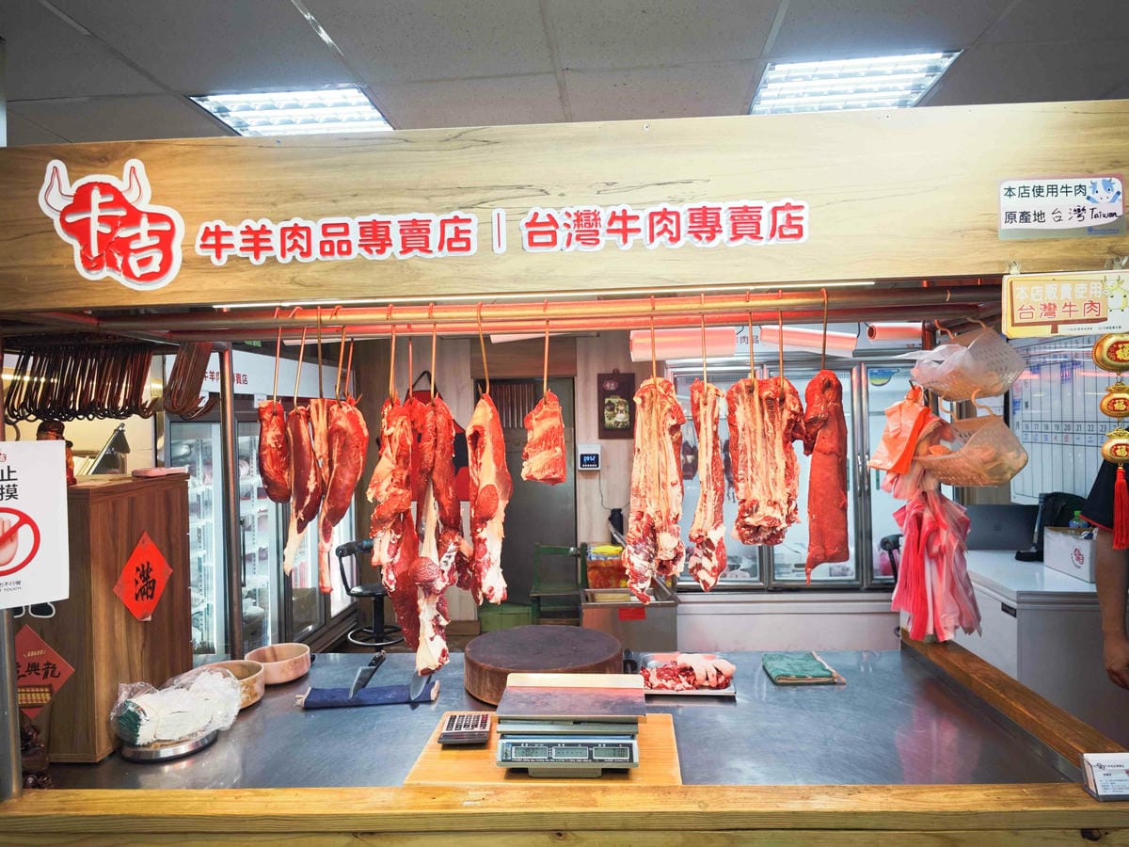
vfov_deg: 58.9
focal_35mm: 23
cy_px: 424
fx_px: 750
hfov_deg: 73.9
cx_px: 564
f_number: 2
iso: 125
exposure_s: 1/120
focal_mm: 8.72
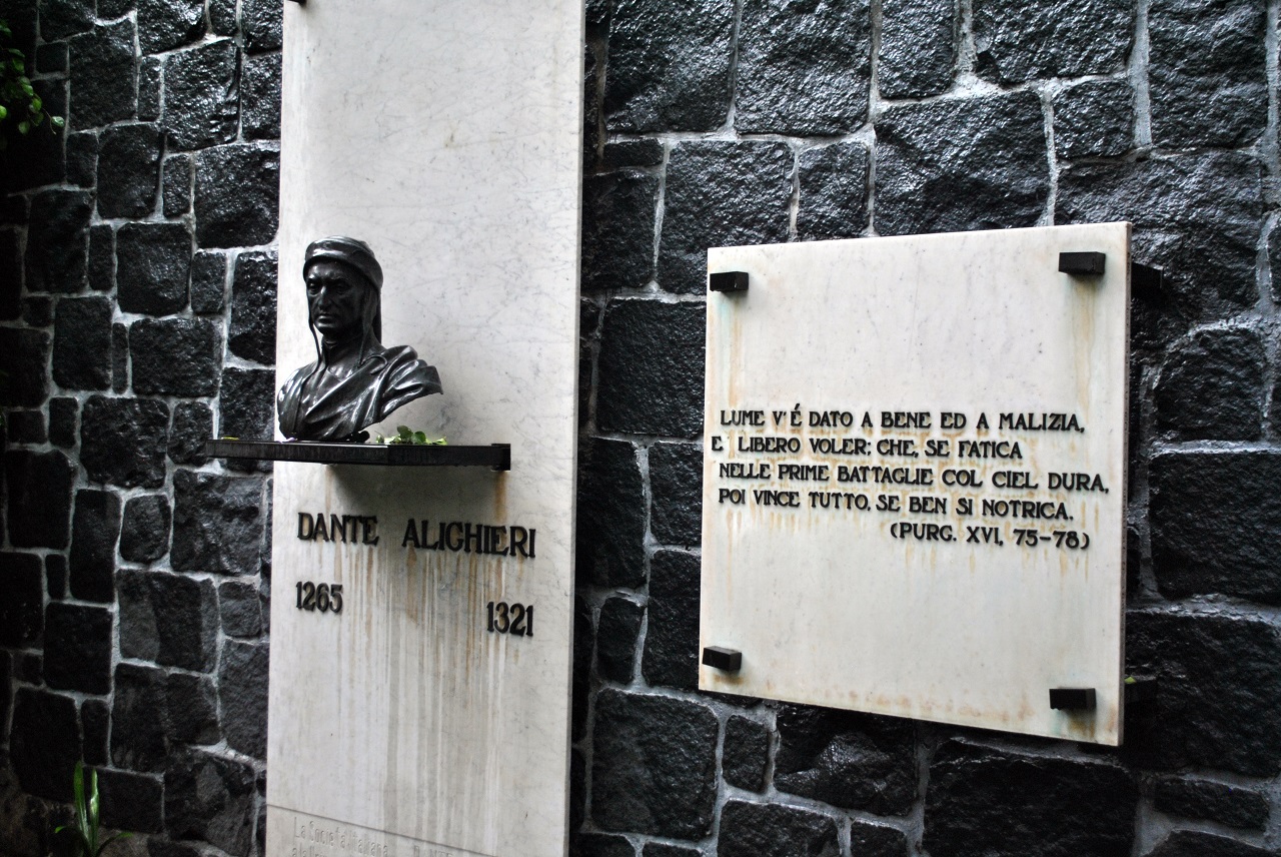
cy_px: 428
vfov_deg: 28.1
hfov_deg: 41.1
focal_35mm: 48
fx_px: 1710
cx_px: 640
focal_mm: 32
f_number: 4.8
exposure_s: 1/30
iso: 400
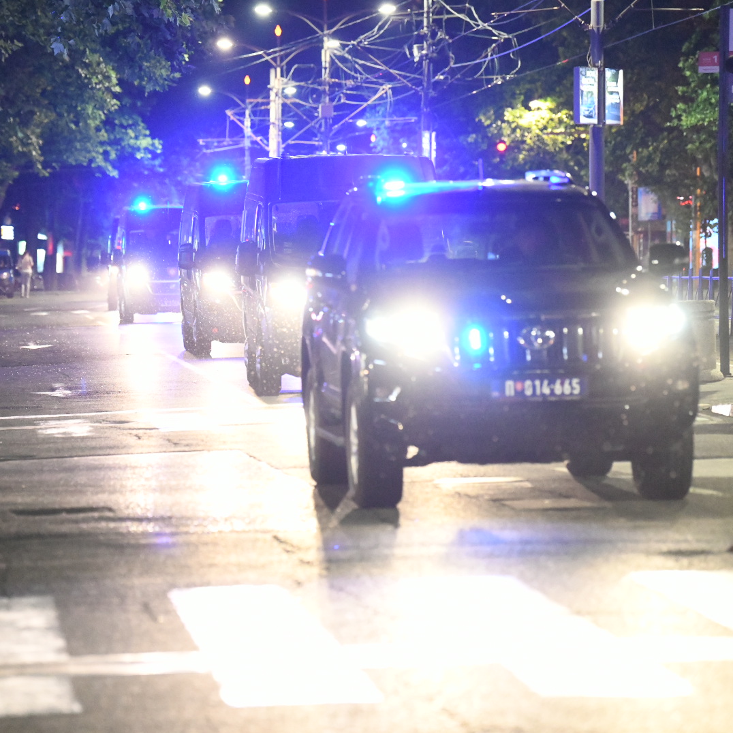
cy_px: 367
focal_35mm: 192
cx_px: 268
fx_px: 4600
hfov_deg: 9.1
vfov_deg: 9.1
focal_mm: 150
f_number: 3.5
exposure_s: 1/125
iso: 16000
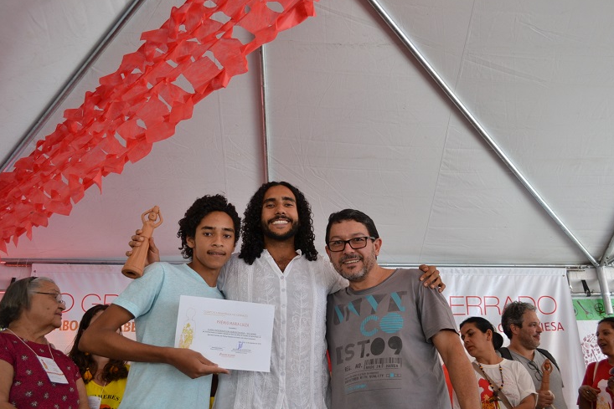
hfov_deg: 53.1
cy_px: 211
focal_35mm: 36
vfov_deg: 36.9
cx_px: 322
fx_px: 614
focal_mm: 22
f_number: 4.5
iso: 400
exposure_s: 1/80
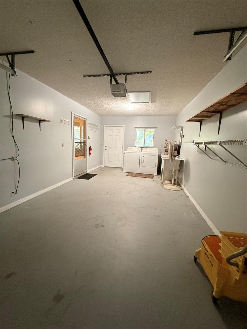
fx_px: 133
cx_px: 124
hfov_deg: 85.7
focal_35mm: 14
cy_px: 164
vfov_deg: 102.1
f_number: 2.2
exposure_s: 1/60
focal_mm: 2.22
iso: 500
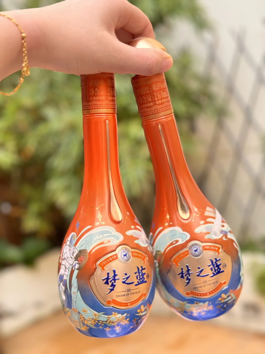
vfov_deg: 39.7
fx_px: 490
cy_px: 177
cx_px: 132
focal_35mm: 48
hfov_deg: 30.3
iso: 64
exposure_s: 1/215
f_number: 1.78
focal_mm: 6.76
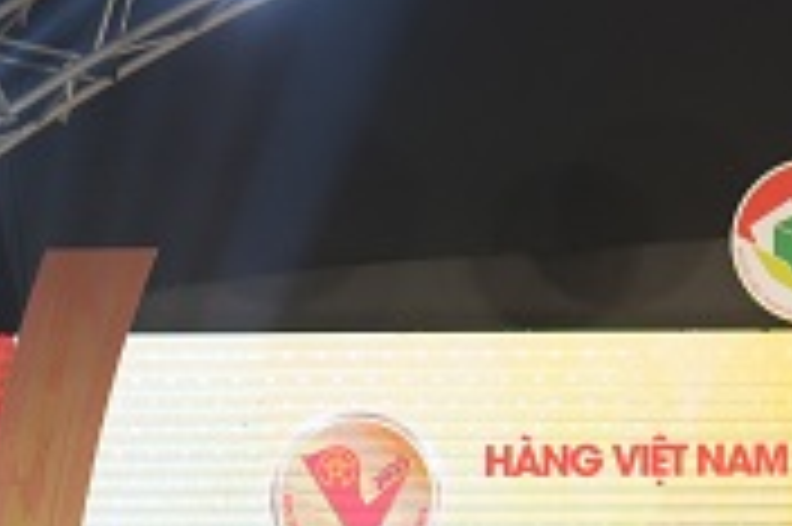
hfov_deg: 7.3
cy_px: 958
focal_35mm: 278
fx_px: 6110
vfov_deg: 4.9
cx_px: 1066
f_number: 4
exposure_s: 1/160
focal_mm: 70
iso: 1000
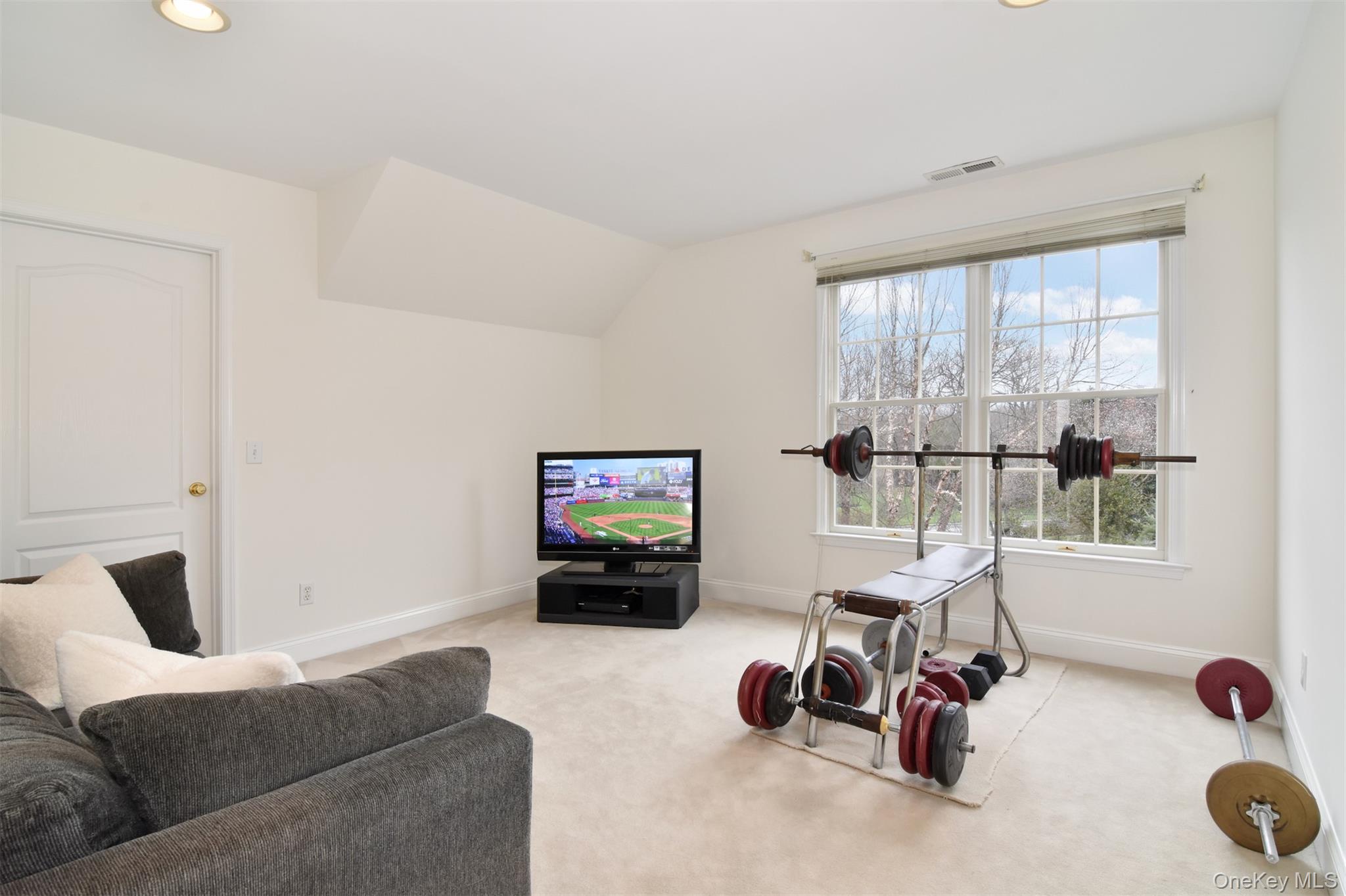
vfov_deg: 72.0
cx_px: 673
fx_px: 617
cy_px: 448
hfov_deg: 95.0
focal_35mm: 16
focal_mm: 11
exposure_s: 1/160
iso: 640
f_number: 11
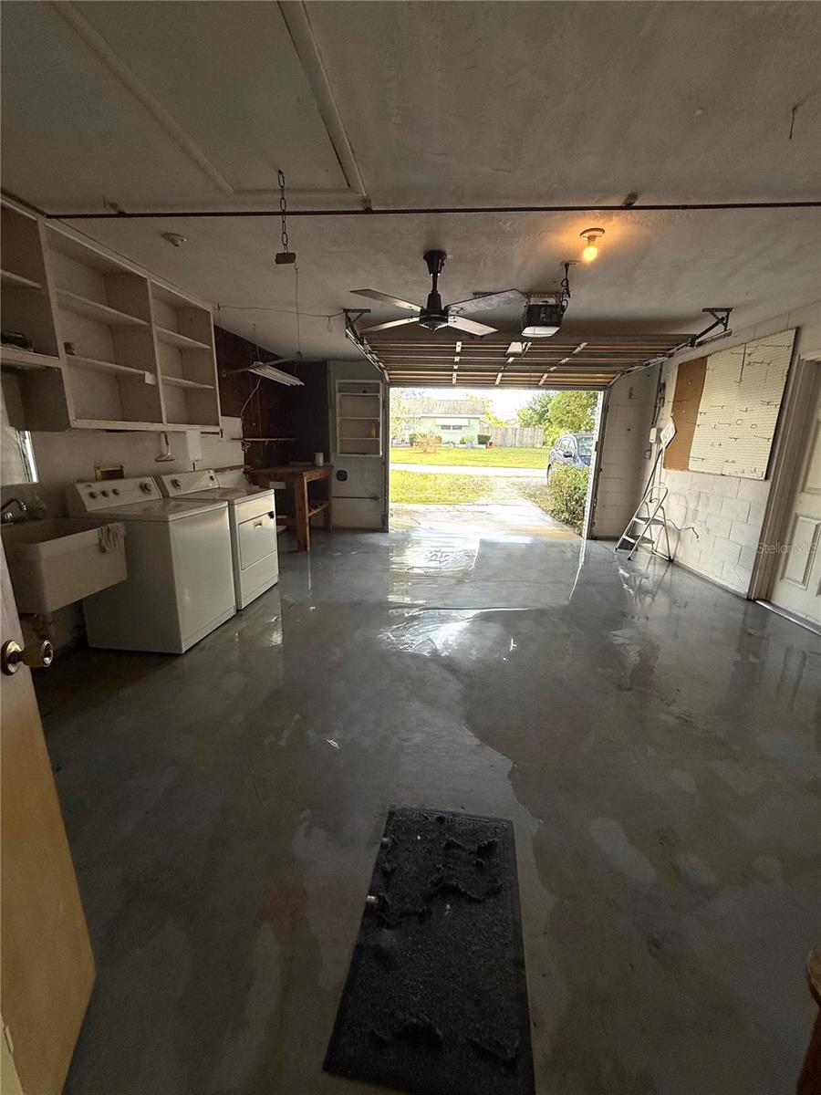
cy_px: 548
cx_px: 410
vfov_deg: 102.1
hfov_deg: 85.7
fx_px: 443
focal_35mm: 14
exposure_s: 1/213
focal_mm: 2.22
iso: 50
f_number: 2.2
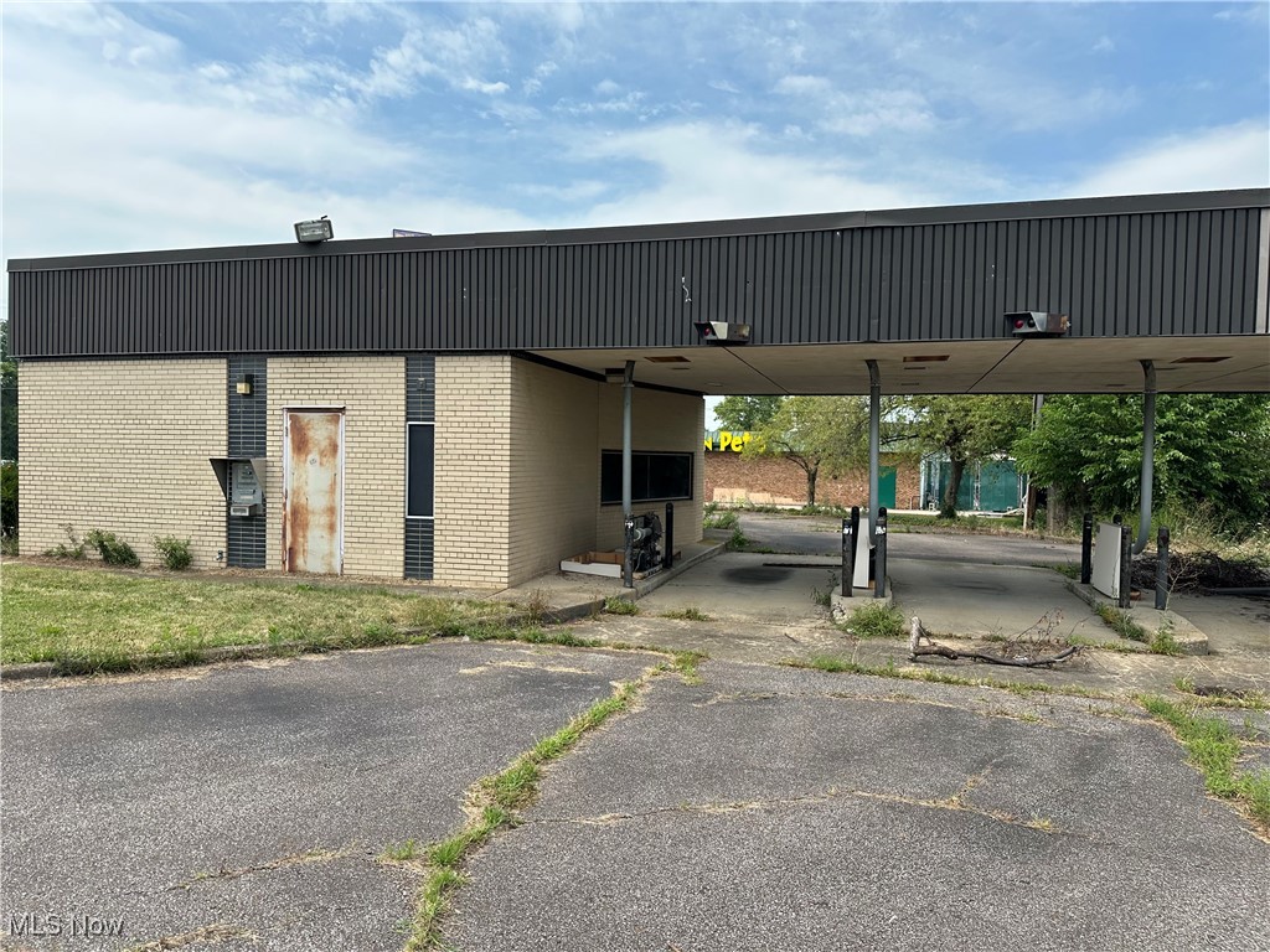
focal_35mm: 24
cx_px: 635
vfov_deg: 56.8
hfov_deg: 71.6
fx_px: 881
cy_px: 476
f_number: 1.78
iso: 80
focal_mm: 6.86
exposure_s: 1/2469
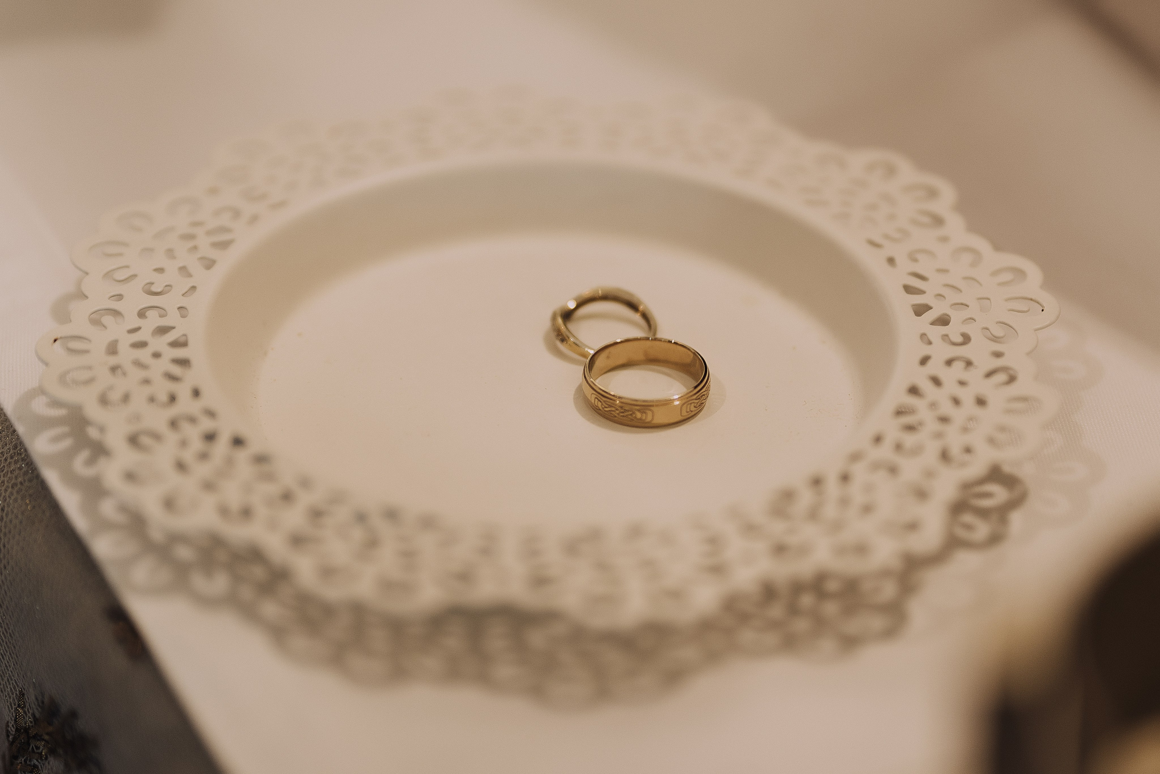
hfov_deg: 23.9
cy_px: 387
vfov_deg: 16.1
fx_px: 2739
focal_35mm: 85
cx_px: 580
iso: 800
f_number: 2
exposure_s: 1/400
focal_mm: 85
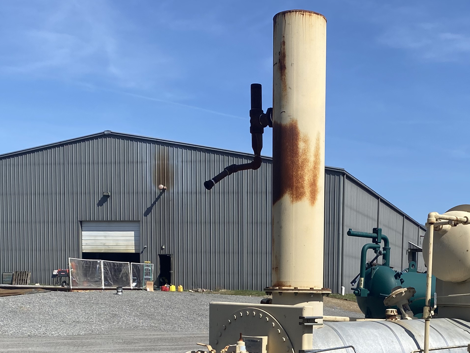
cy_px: 352
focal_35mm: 55
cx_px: 327
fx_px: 747
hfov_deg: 34.5
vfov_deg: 25.3
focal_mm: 4.25
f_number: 1.8
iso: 32
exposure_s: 1/3401
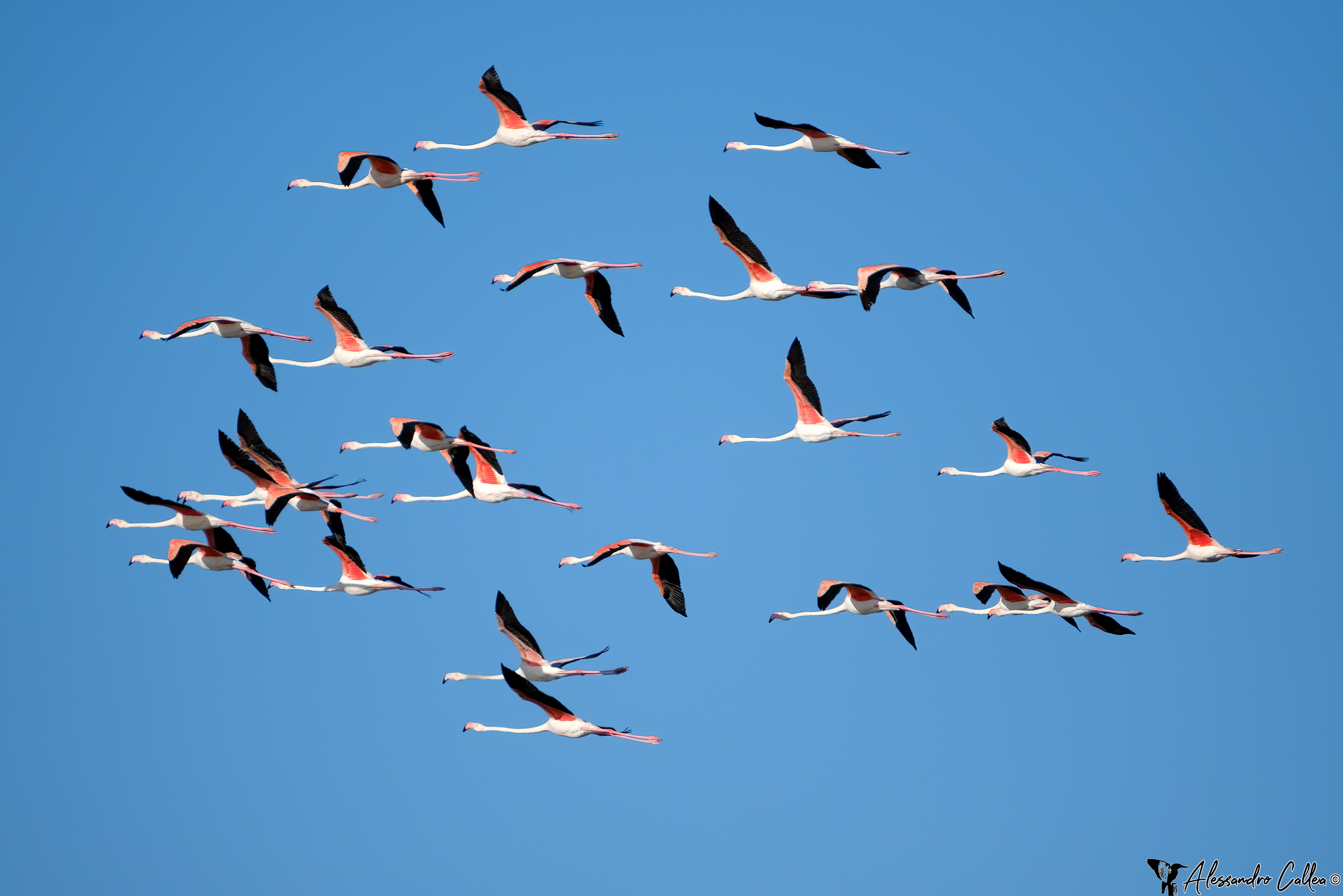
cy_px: 448
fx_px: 31334
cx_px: 672
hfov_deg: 2.5
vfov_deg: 1.6
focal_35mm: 840
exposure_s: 1/1800
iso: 400
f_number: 8
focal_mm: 560
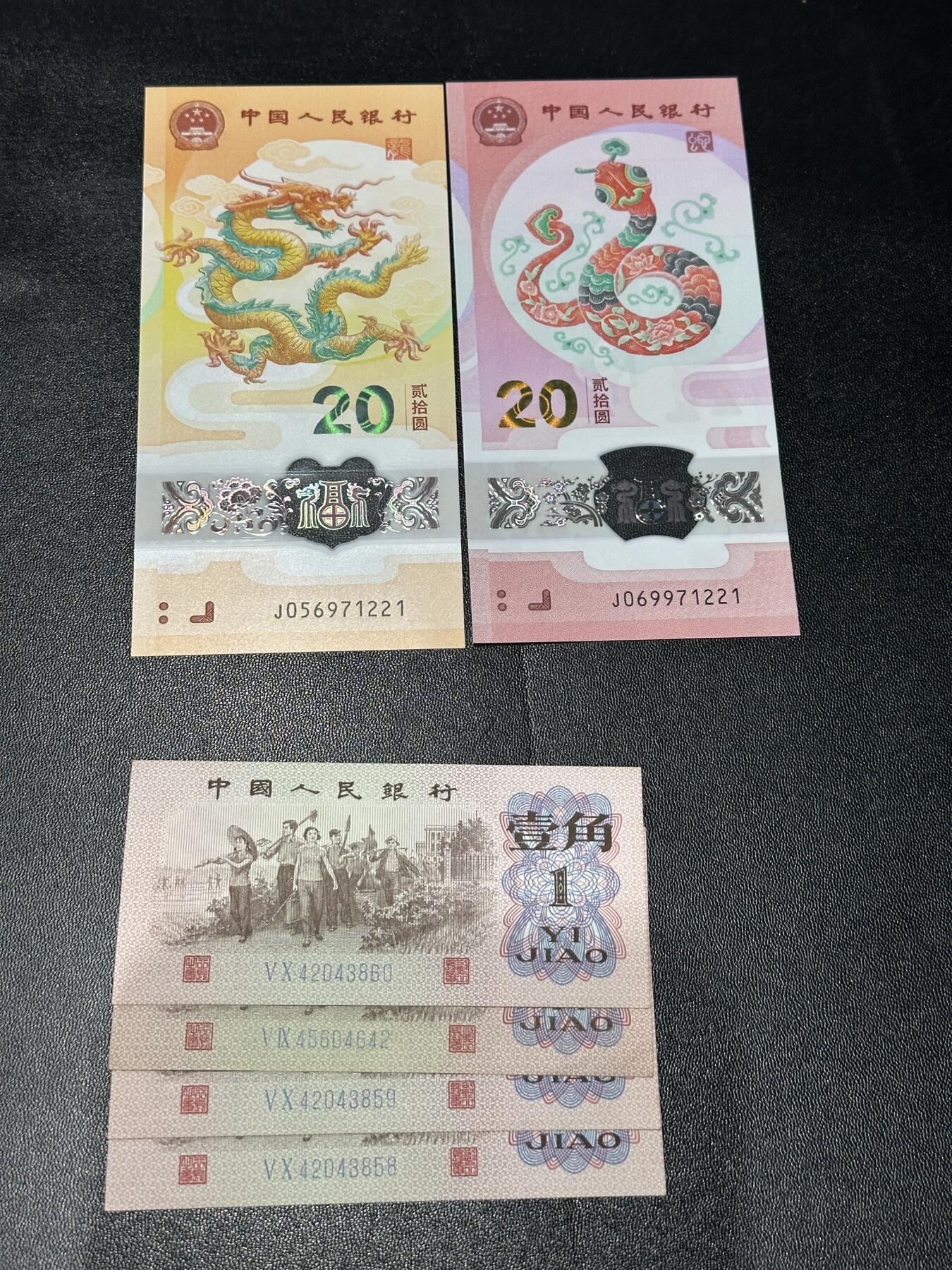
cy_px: 635
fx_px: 1760
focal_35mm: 48
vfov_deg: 39.7
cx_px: 476
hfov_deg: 30.3
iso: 80
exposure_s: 1/50
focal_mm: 6.86
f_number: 1.78
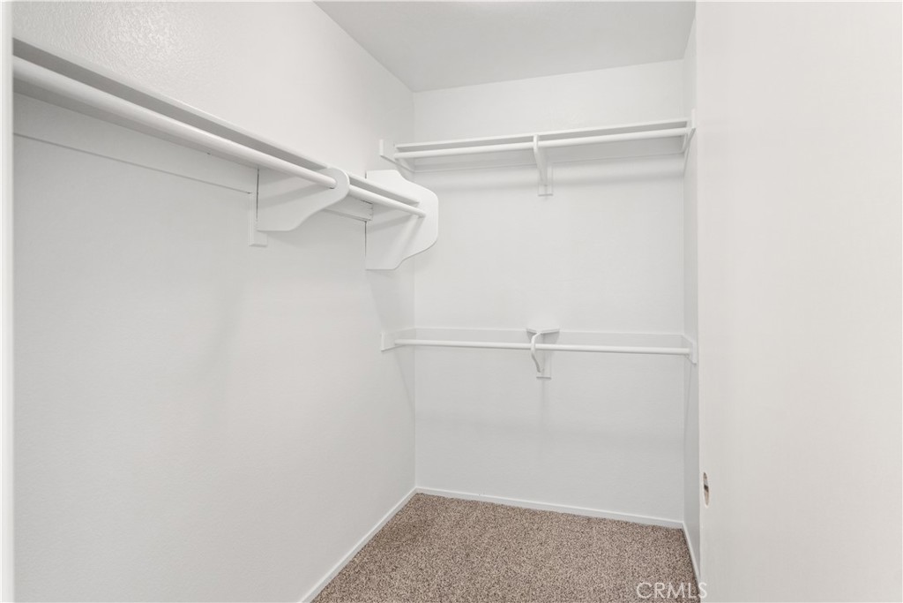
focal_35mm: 20
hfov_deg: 84.0
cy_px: 302
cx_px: 452
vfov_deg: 61.9
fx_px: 502
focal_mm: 20
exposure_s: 1/2.5
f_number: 5.6
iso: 400
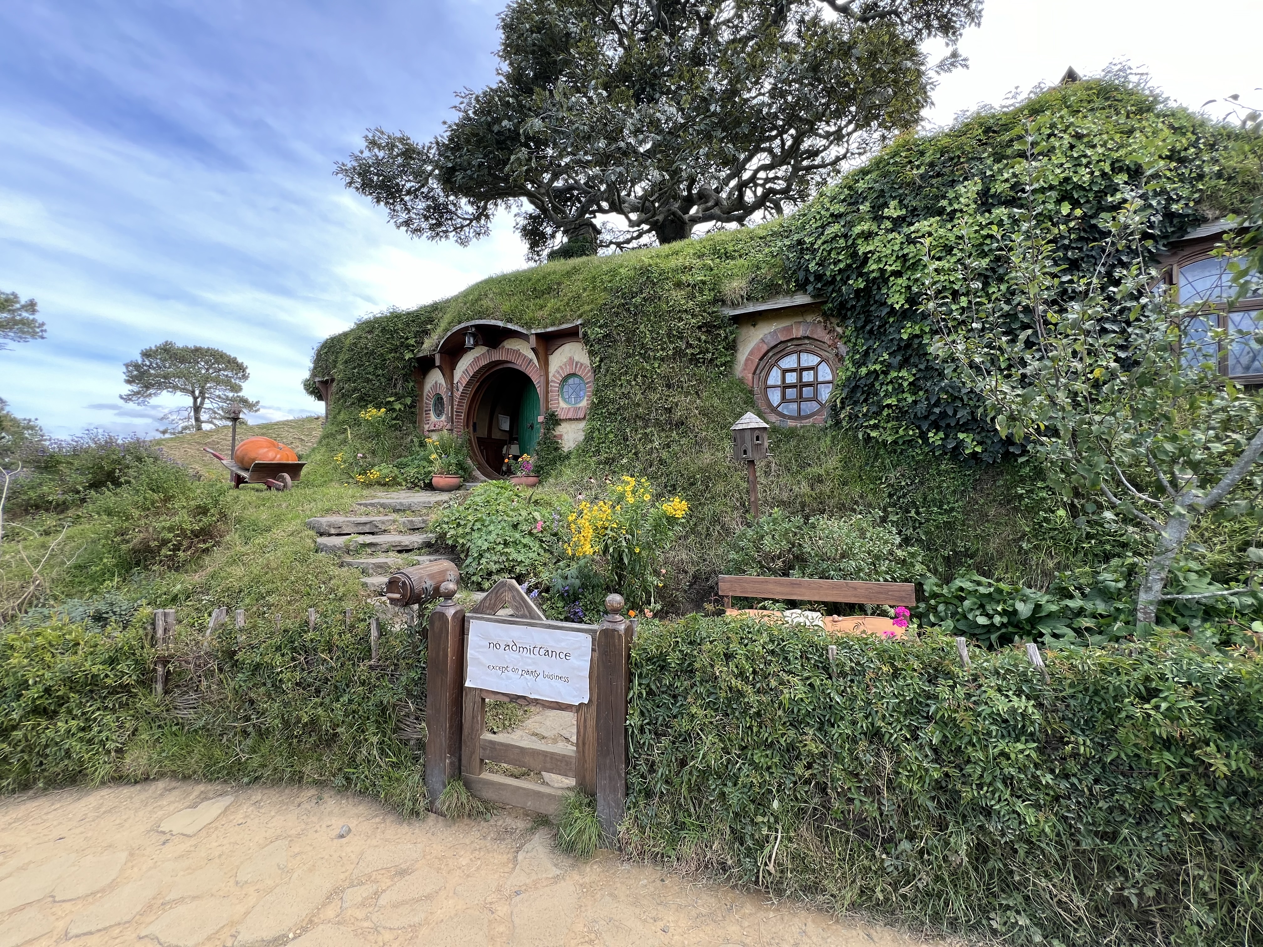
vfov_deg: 89.9
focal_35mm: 13
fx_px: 474
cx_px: 632
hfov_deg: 106.2
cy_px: 474
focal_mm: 1.57
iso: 32
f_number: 1.8
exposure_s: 1/194
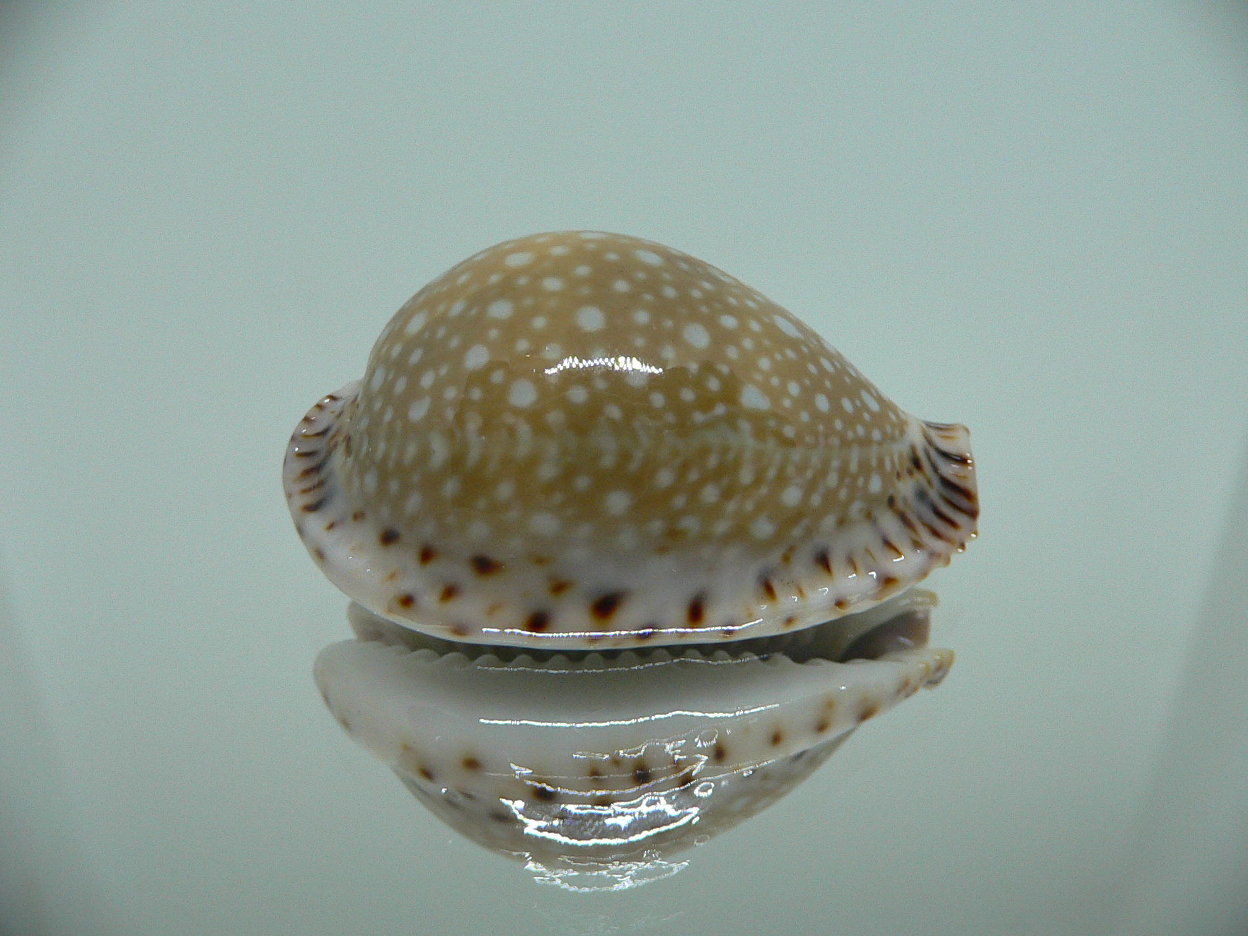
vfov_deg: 40.7
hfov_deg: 52.6
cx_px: 624
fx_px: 1262
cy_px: 468
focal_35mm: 35
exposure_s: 1/60
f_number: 2.8
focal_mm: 4.6
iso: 150
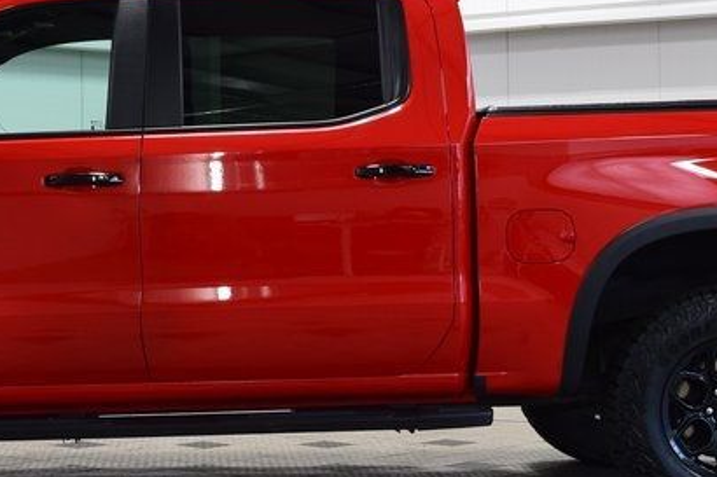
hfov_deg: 19.4
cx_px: 213
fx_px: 2090
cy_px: 190
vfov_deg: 13.0
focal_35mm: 105
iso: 400
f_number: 6.3
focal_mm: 28
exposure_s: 1/15
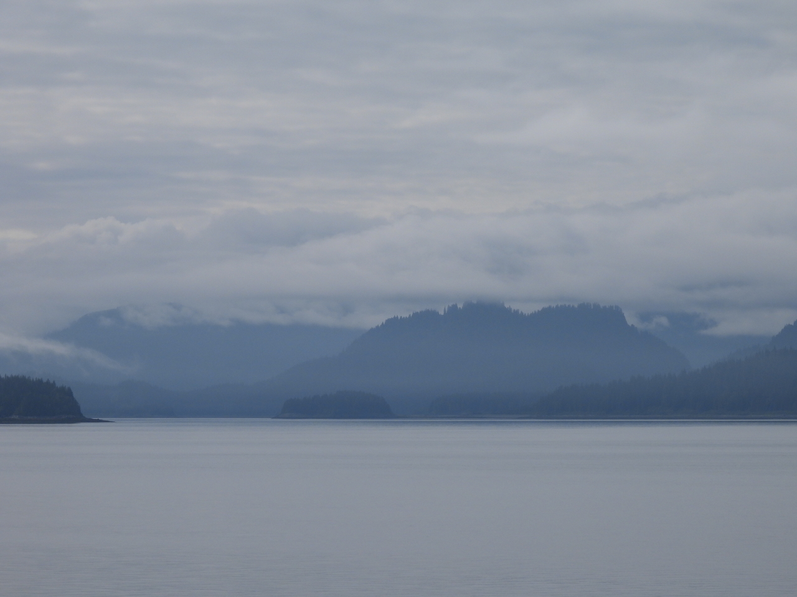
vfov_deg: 7.4
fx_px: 4605
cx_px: 398
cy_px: 298
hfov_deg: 9.9
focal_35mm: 200
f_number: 5.6
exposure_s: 1/1600
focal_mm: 35.7
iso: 100
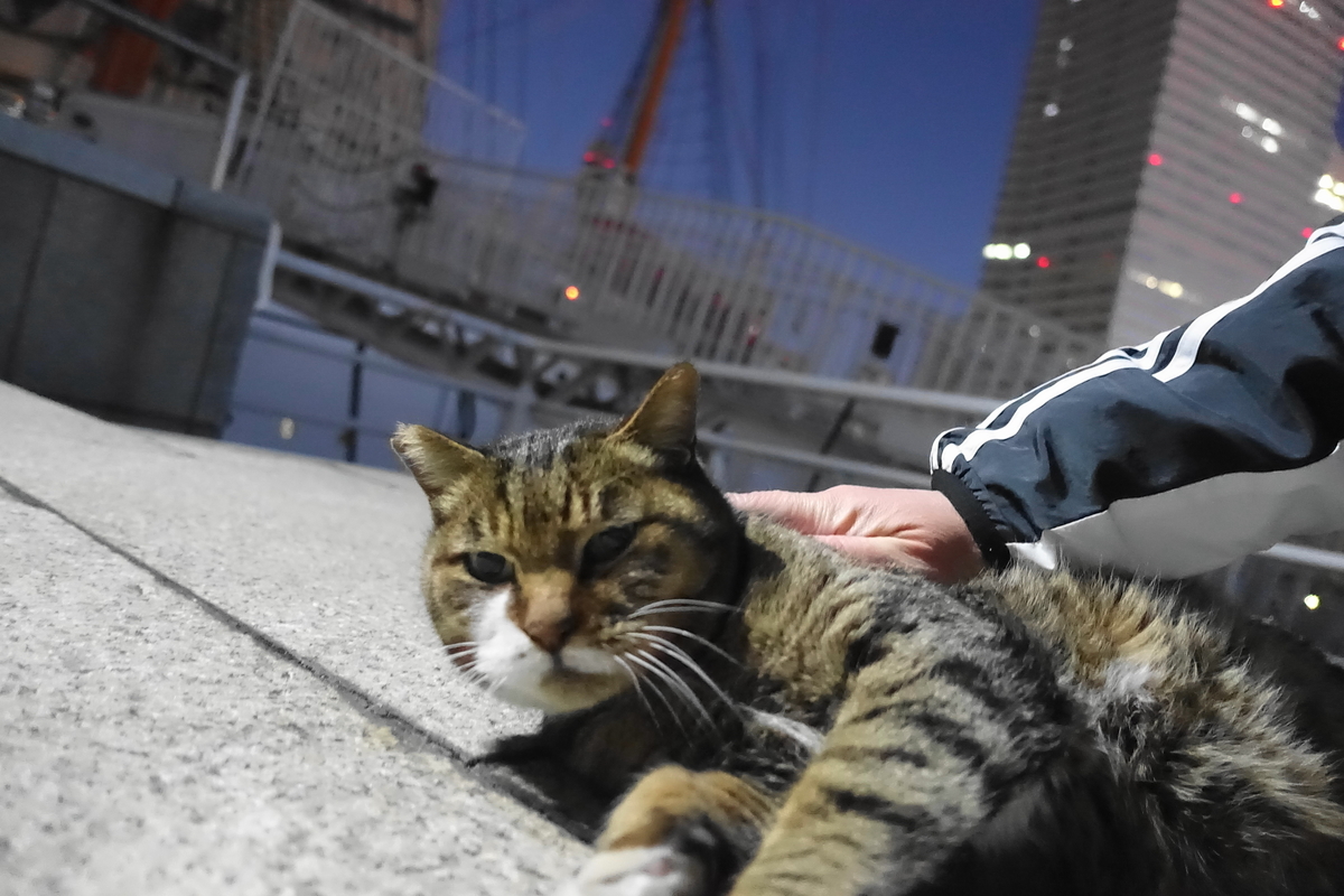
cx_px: 672
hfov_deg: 73.7
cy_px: 448
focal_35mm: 24
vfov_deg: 53.1
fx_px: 896
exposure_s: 1/40
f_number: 1.8
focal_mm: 8.8
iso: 6400
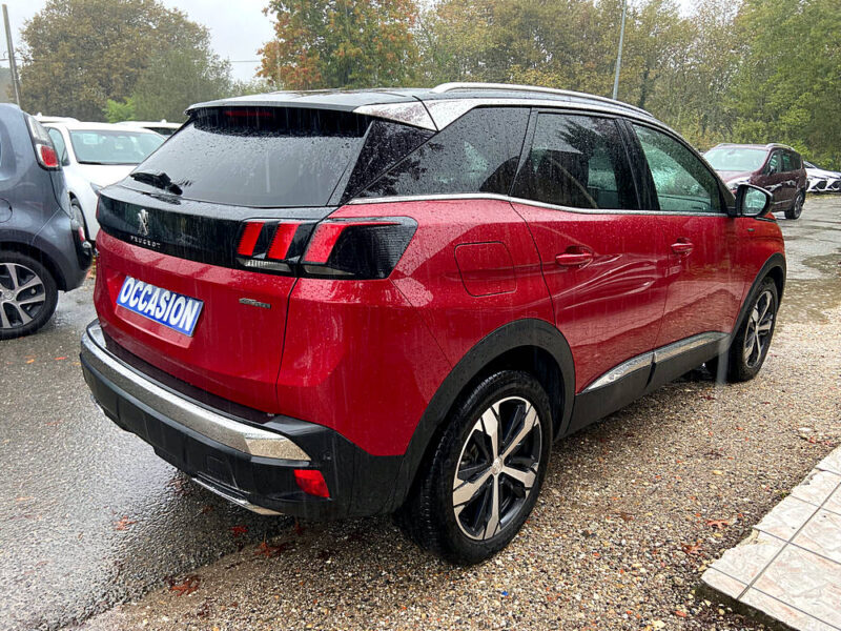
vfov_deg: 53.1
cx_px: 420
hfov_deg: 67.3
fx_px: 632
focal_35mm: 26
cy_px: 316
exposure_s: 1/121
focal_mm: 4.25
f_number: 1.8
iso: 64
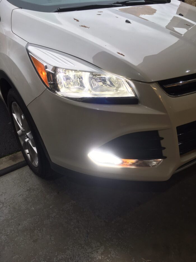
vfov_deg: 61.7
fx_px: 219
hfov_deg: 48.2
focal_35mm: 29
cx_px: 98
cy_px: 131
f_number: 2.2
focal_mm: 4.15
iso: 40
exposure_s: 1/120
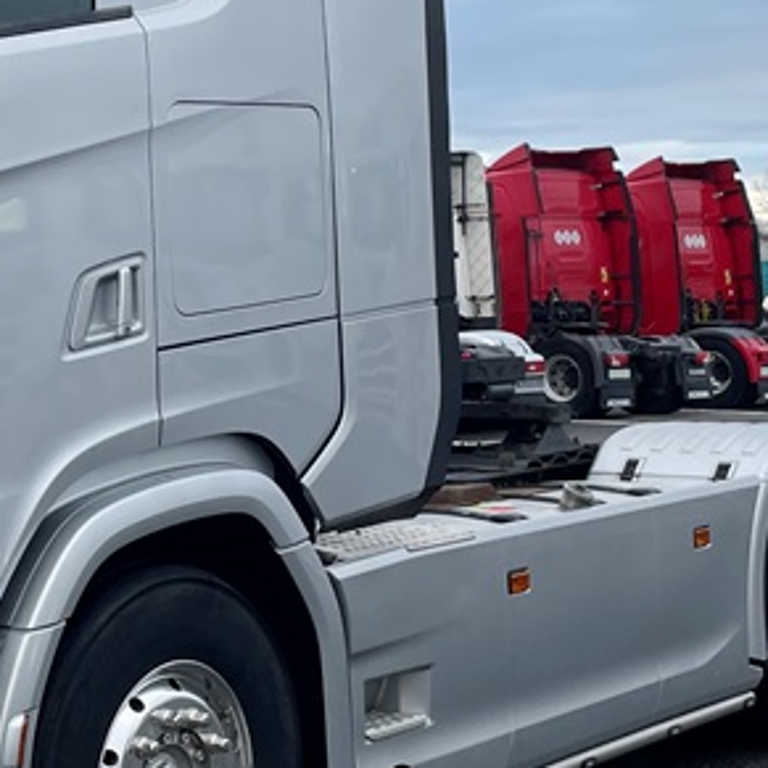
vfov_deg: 21.3
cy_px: 216
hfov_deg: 20.7
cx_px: 8
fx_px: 2033
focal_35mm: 81
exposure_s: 1/121
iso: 50
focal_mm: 4.2
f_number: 1.6
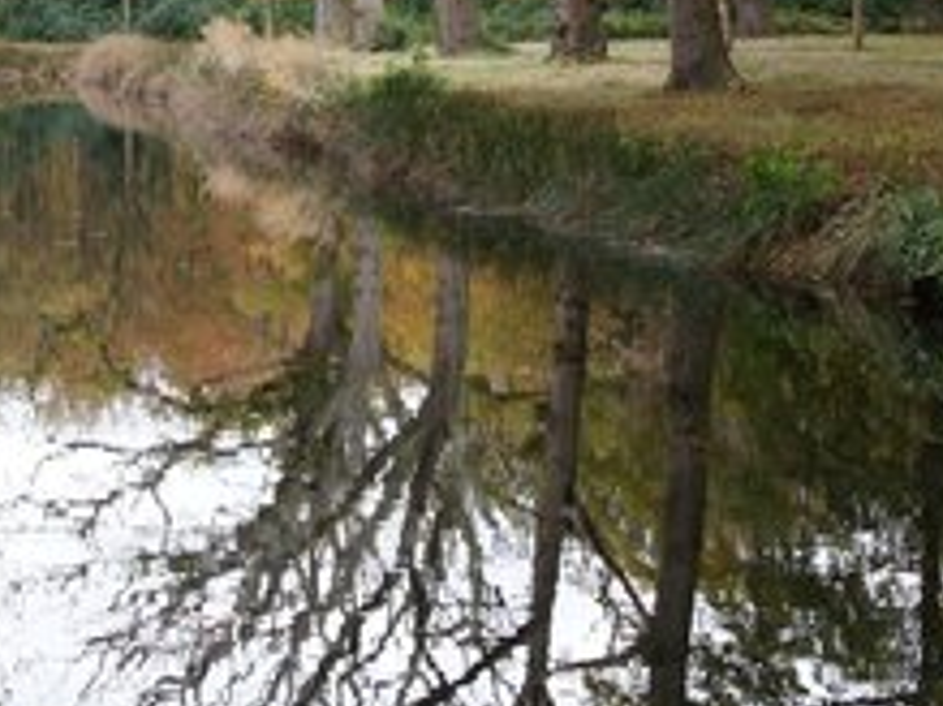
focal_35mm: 106
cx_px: 409
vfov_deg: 13.9
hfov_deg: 18.5
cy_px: 181
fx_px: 2886
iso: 400
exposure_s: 1/40
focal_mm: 35
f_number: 10
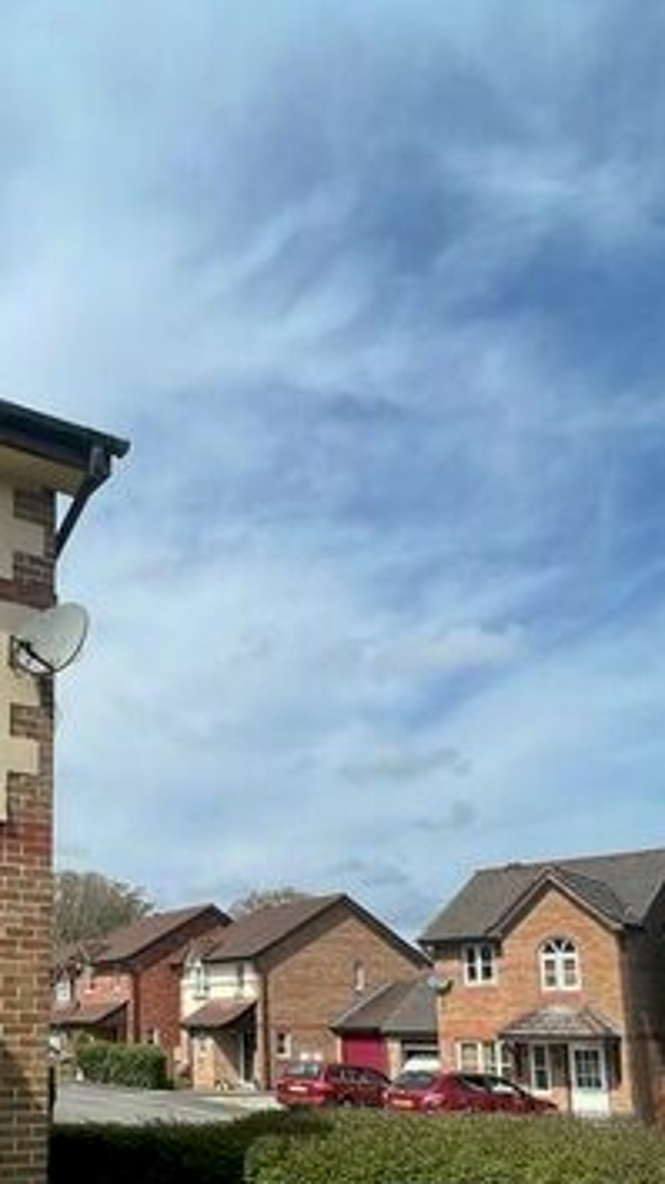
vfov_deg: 64.3
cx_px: 47
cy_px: 871
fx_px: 878
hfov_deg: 38.2
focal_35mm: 28
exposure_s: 1/2370
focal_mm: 1.57
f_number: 1.8
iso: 32
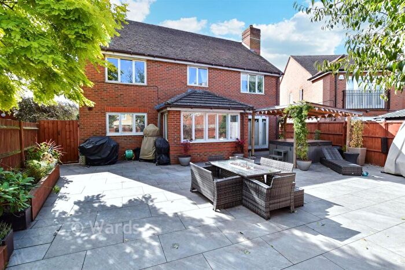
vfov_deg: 77.4
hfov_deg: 100.4
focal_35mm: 15
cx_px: 202
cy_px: 135
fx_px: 169
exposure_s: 1/250
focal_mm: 10
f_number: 8
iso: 320
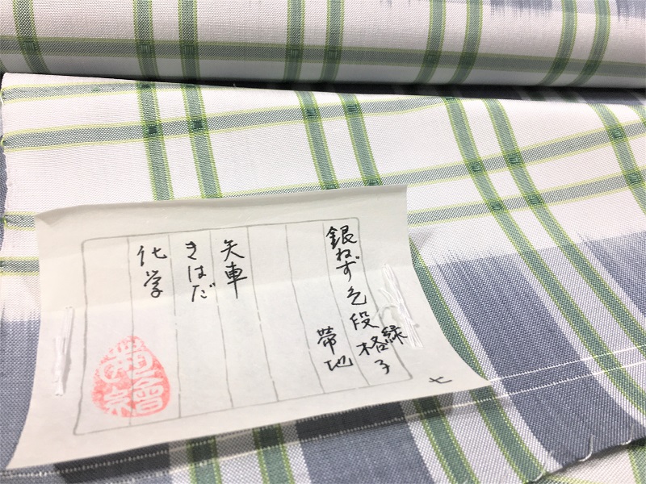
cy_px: 242
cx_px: 323
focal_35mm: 29
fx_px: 541
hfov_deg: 61.7
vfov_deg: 48.2
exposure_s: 1/60
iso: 32
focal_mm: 4.15
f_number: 2.2
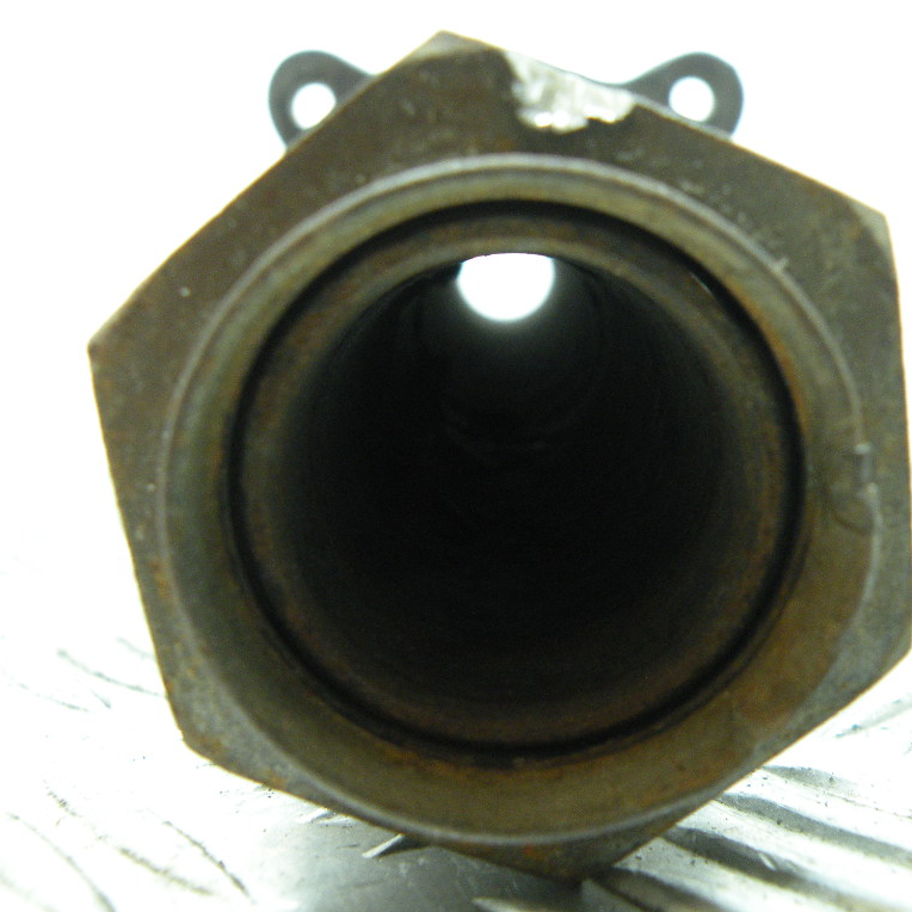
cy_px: 455
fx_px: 954
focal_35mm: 32
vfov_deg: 51.1
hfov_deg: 51.1
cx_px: 479
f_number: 2.8
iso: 271
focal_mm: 4.7
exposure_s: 1/60
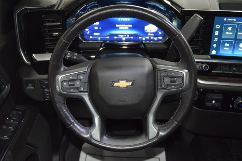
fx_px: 292
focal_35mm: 44
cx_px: 121
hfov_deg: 45.0
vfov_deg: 30.9
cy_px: 80
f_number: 3.8
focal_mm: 29
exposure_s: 1/30
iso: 2200
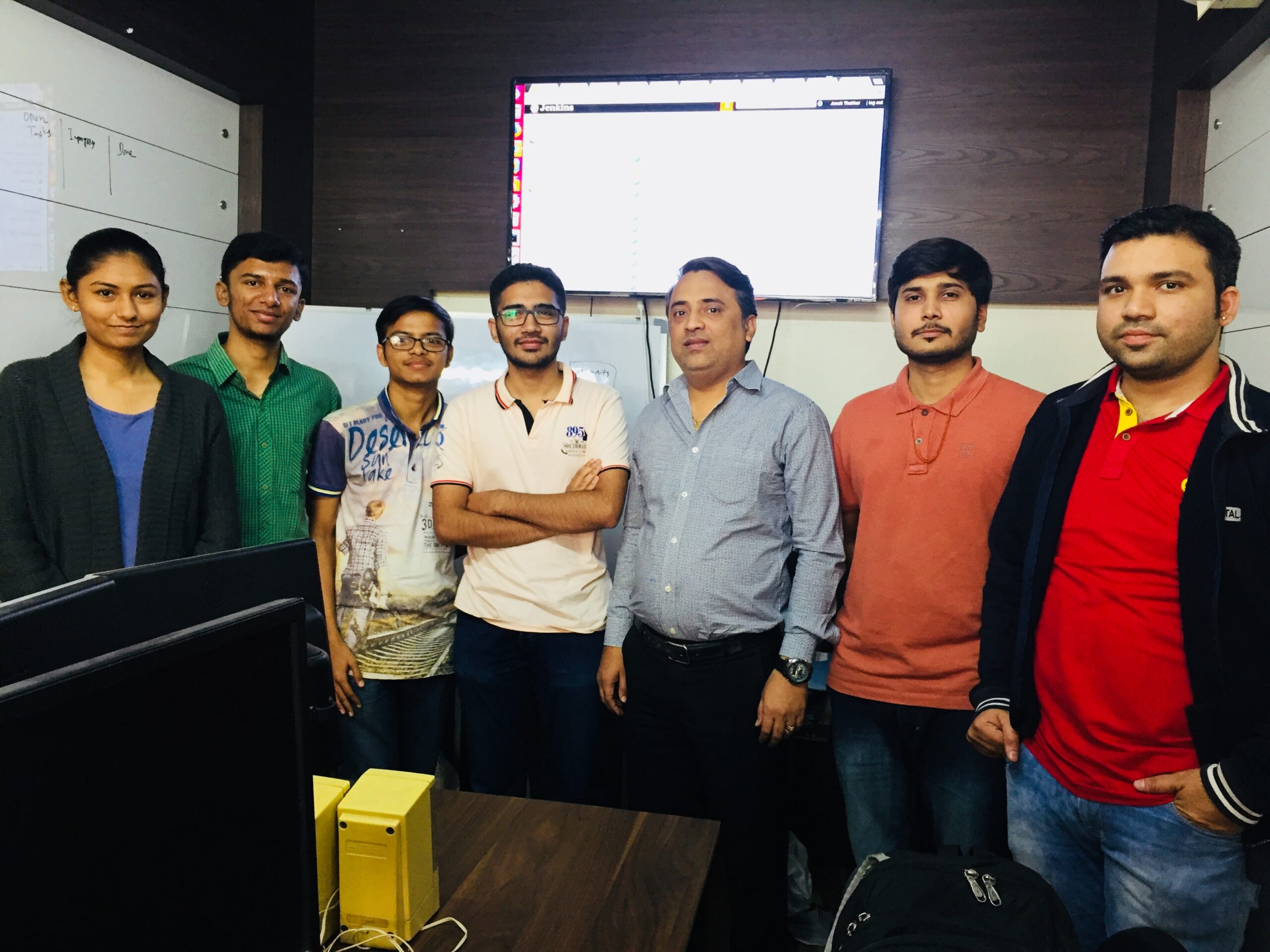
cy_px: 476
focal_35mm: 29
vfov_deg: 48.2
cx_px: 635
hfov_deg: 61.7
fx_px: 1064
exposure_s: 1/33
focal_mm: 4.15
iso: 160
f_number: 2.2
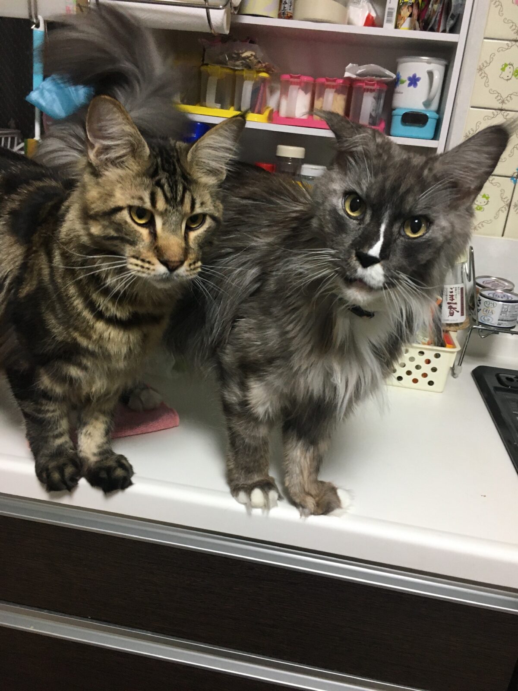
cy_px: 346
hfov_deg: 48.2
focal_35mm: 29
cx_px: 259
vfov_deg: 61.7
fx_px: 579
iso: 125
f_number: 2.2
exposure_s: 1/30
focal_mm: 4.15
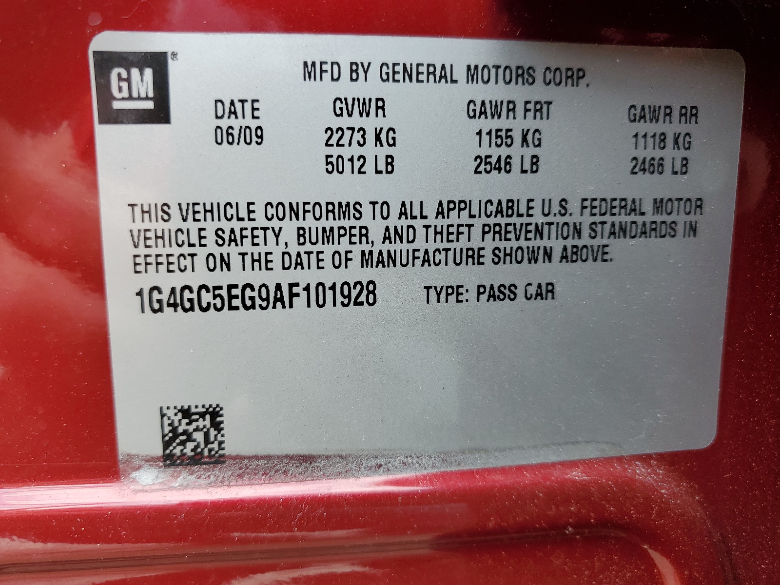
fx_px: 586
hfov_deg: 67.3
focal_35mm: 26
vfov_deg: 53.1
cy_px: 292
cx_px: 390
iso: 50
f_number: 1.5
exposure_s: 1/182
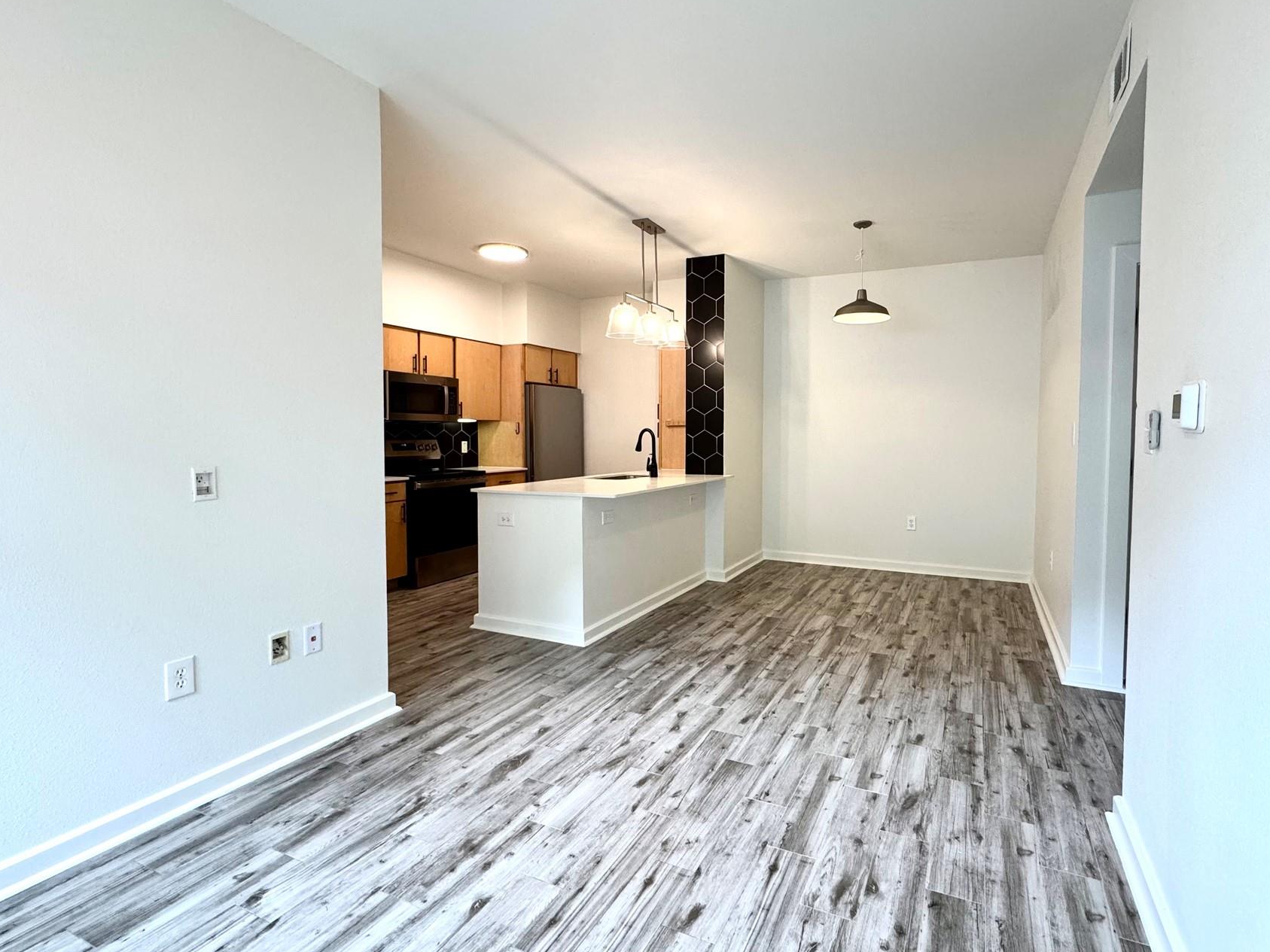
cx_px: 711
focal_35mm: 17
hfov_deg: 90.6
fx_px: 624
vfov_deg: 74.7
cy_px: 460
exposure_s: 1/120
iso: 200
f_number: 2.2
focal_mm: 2.22
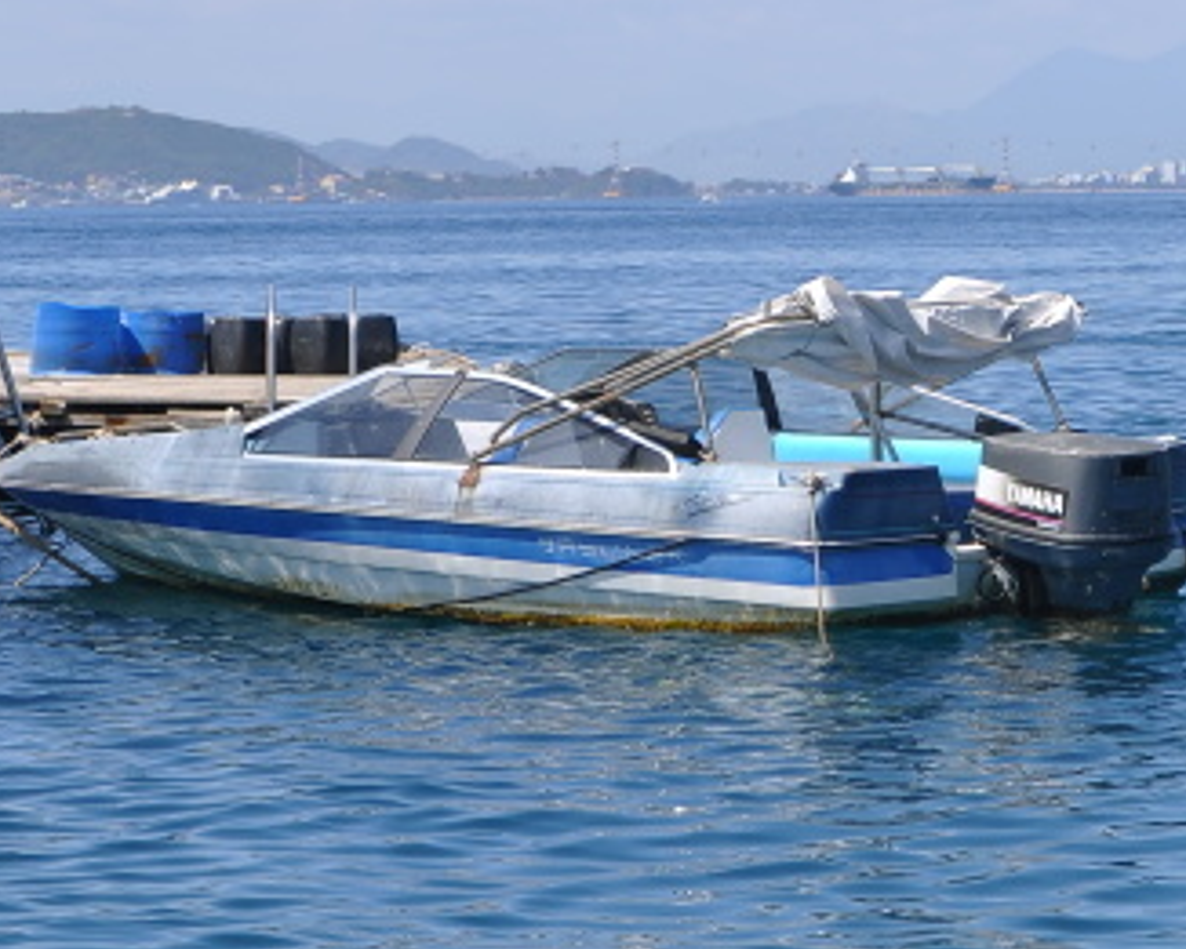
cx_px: 1317
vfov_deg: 10.0
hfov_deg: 12.3
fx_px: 5424
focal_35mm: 154
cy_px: 385
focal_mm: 35
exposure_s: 1/200
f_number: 8
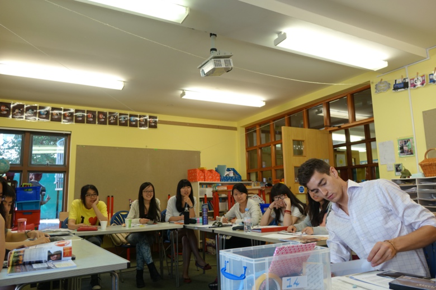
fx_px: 327
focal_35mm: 27
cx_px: 218
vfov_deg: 47.9
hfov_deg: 67.4
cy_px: 145
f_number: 2.8
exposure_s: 1/50
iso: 125
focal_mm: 9.87
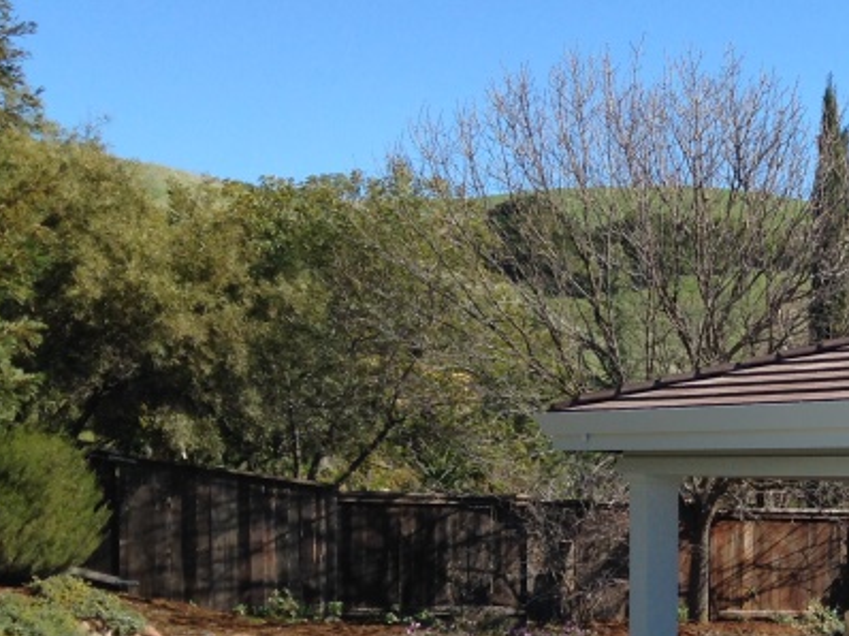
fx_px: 2083
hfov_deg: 21.2
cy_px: 598
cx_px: 1062
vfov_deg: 17.1
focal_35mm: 85
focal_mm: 4.12
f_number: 2.4
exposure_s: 1/935
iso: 50
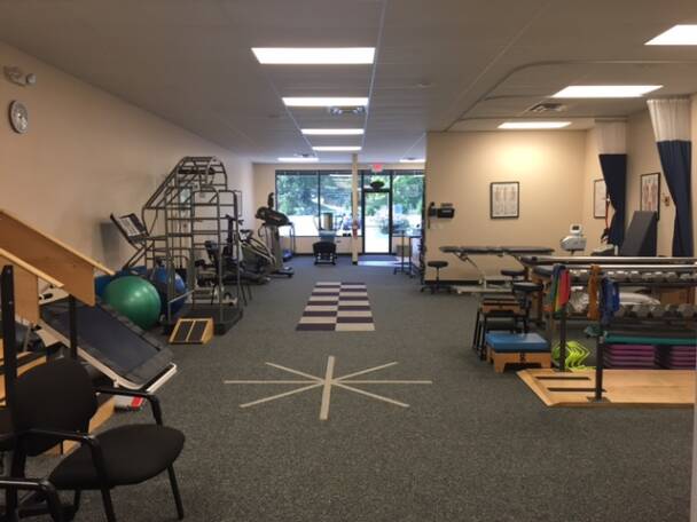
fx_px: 584
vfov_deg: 48.2
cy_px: 261
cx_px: 348
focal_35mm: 29
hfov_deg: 61.7
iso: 40
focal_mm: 4.15
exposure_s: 1/30
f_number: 2.2
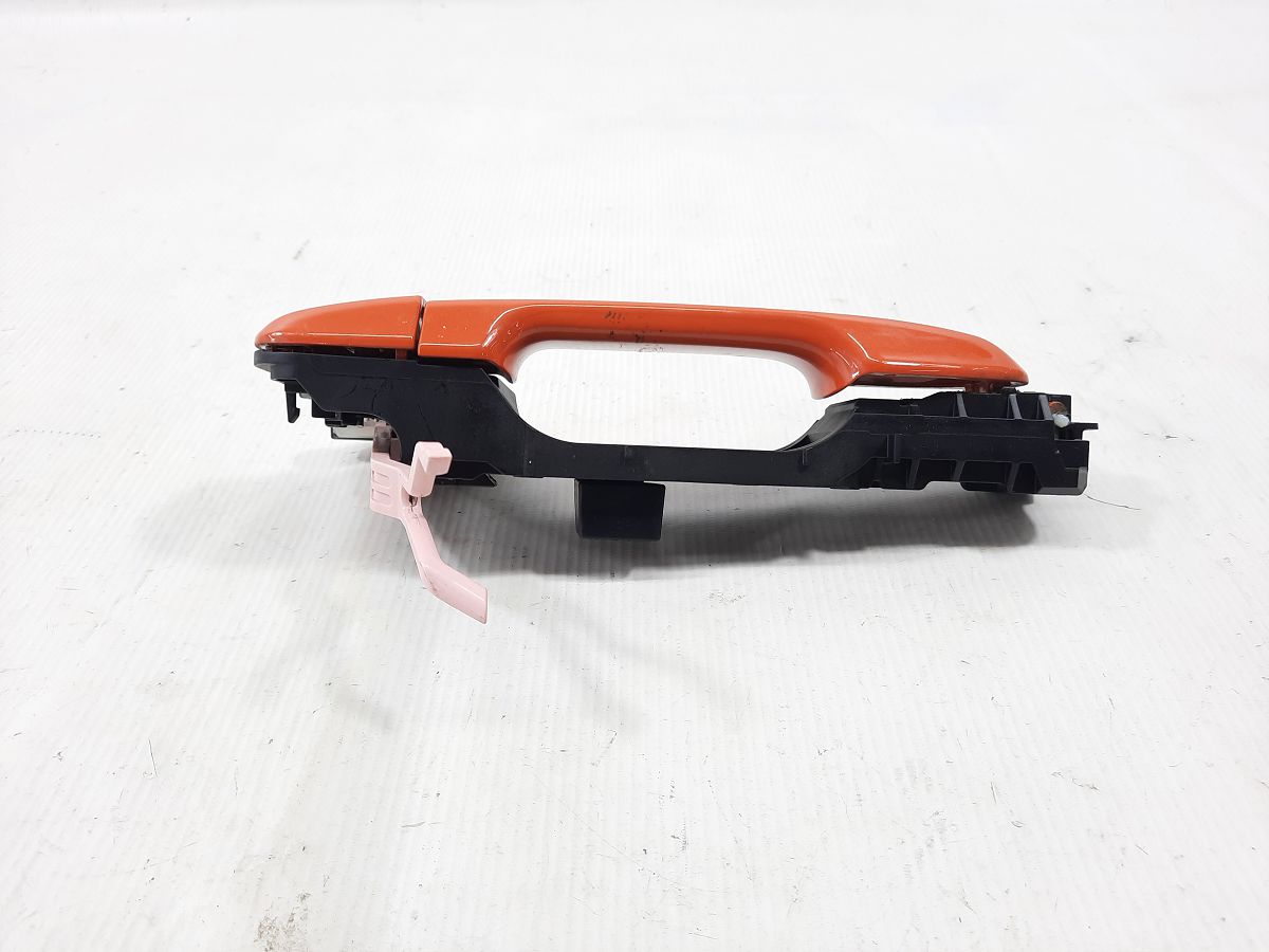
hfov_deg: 69.4
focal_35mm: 25
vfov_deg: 54.9
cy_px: 476
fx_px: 916
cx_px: 634
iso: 50
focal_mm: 4.6
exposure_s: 1/50
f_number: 2
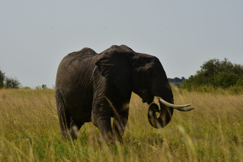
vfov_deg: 5.4
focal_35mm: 255
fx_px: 1722
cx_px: 122
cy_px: 81
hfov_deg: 8.1
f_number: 11
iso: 200
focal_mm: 170
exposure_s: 1/125
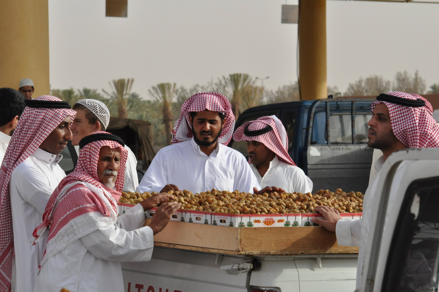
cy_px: 146
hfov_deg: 11.0
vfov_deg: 7.3
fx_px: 2284
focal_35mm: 188
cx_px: 220
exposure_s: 1/800
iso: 1000
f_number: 14
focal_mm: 125
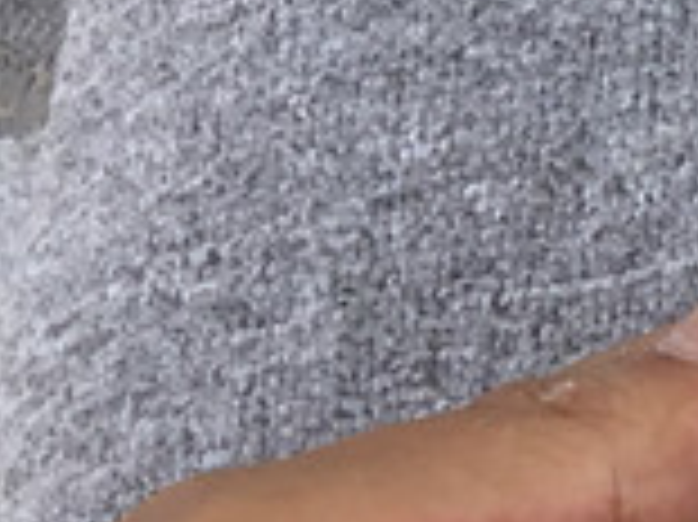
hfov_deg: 9.2
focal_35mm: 180
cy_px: 223
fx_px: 3627
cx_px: 1986
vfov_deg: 8.2
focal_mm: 3.3
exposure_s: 1/168
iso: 25
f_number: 2.4
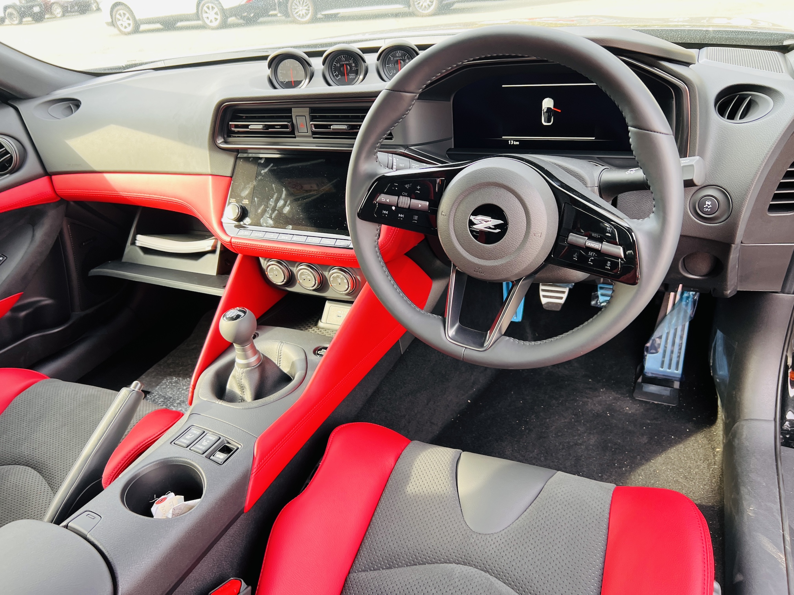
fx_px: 596
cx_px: 397
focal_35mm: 26
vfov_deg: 53.1
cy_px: 298
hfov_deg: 67.3
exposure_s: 1/121
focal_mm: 5.7
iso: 100
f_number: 1.5
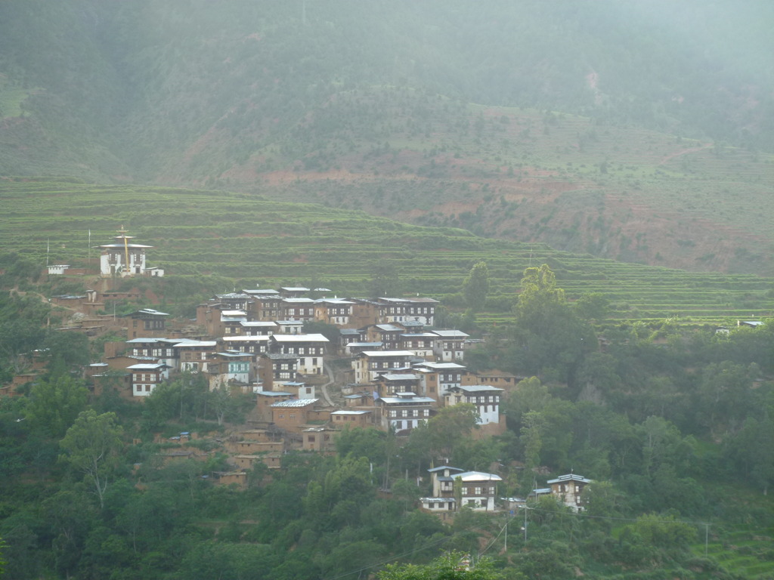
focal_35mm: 110
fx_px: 2460
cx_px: 387
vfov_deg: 13.5
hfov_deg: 17.9
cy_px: 290
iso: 100
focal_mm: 19.5
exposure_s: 1/50
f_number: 5.7
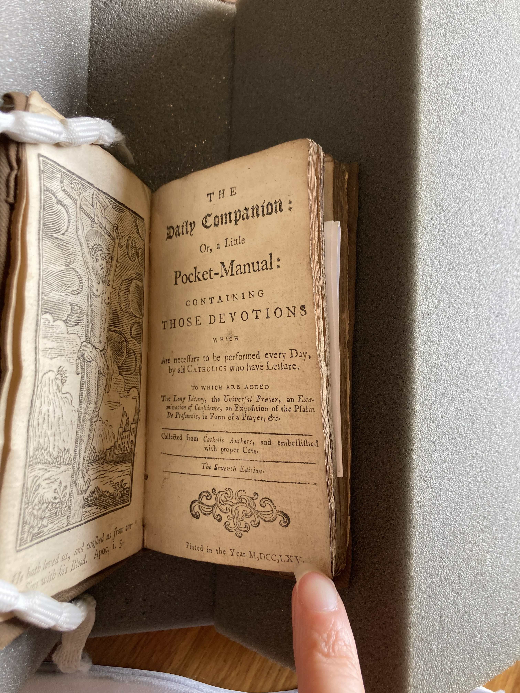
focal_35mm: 28
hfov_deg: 49.7
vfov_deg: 63.4
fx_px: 561
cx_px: 260
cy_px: 346
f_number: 1.8
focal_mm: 3.99
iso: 80
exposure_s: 1/60
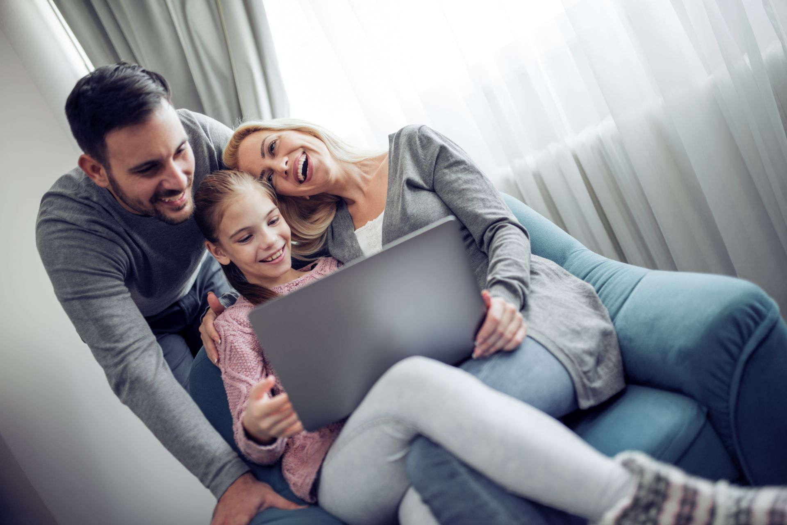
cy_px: 262
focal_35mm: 35
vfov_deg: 37.9
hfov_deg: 54.4
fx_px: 765
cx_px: 394
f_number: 1.6
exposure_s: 1/160
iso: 200
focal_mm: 35
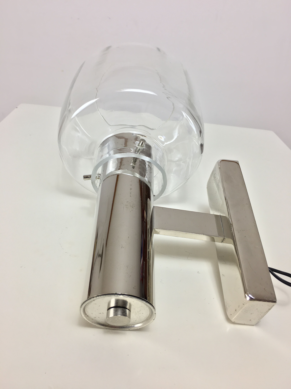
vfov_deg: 61.7
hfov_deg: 48.2
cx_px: 146
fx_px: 325
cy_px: 194
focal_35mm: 29
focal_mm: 4.15
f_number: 2.2
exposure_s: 1/33
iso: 25
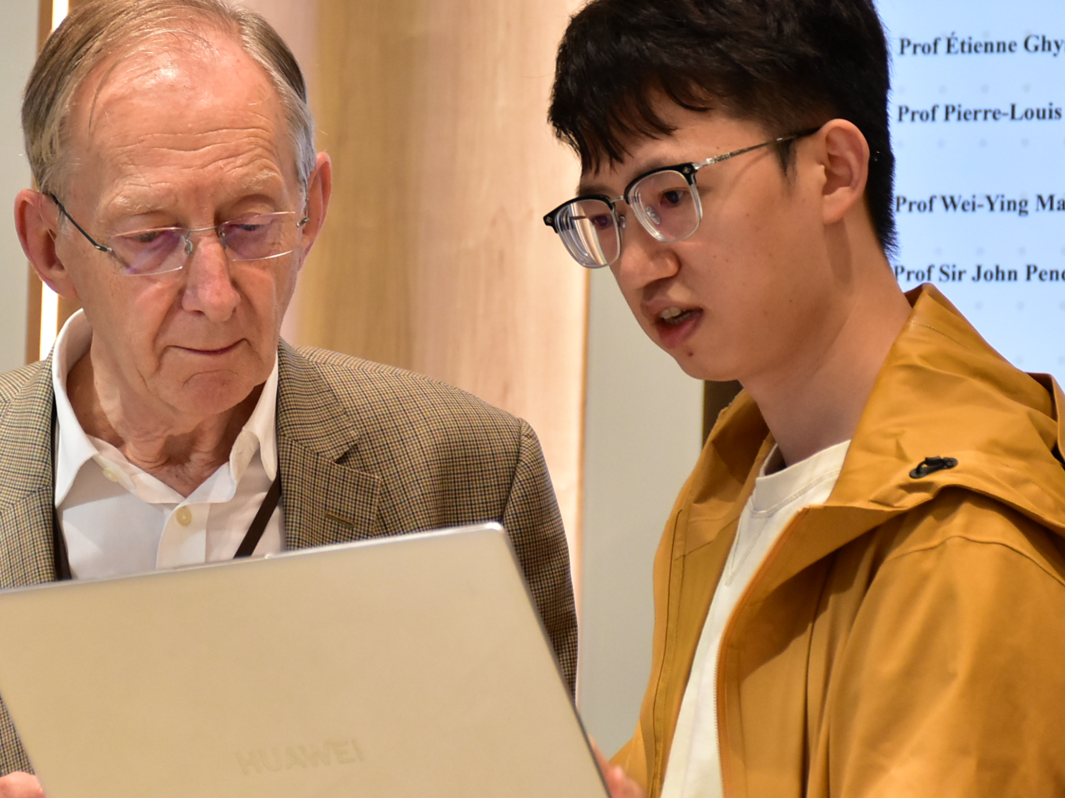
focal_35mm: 201
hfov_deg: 9.8
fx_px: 6184
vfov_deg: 7.4
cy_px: 409
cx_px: 403
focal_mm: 80
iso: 1600
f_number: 5.3
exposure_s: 1/125
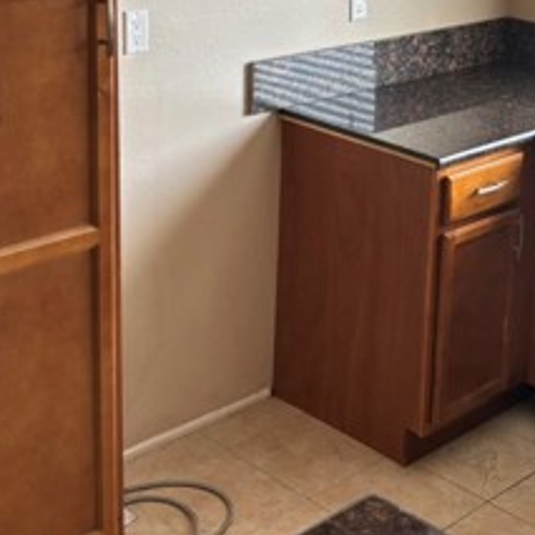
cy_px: 35
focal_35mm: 69
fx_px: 1207
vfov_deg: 24.2
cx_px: 419
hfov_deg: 24.6
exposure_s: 1/151
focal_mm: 5.96
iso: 40
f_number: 1.6
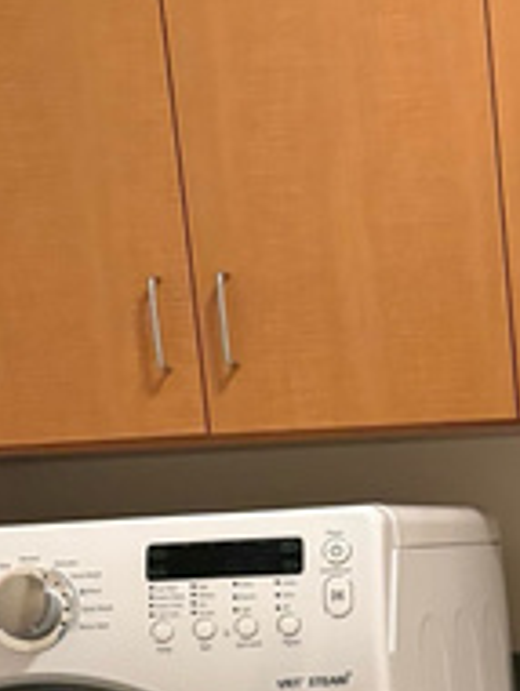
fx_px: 2098
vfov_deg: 17.2
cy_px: 971
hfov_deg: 13.3
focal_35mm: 105
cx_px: 800
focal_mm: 5.96
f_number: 1.6
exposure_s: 1/60
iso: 320
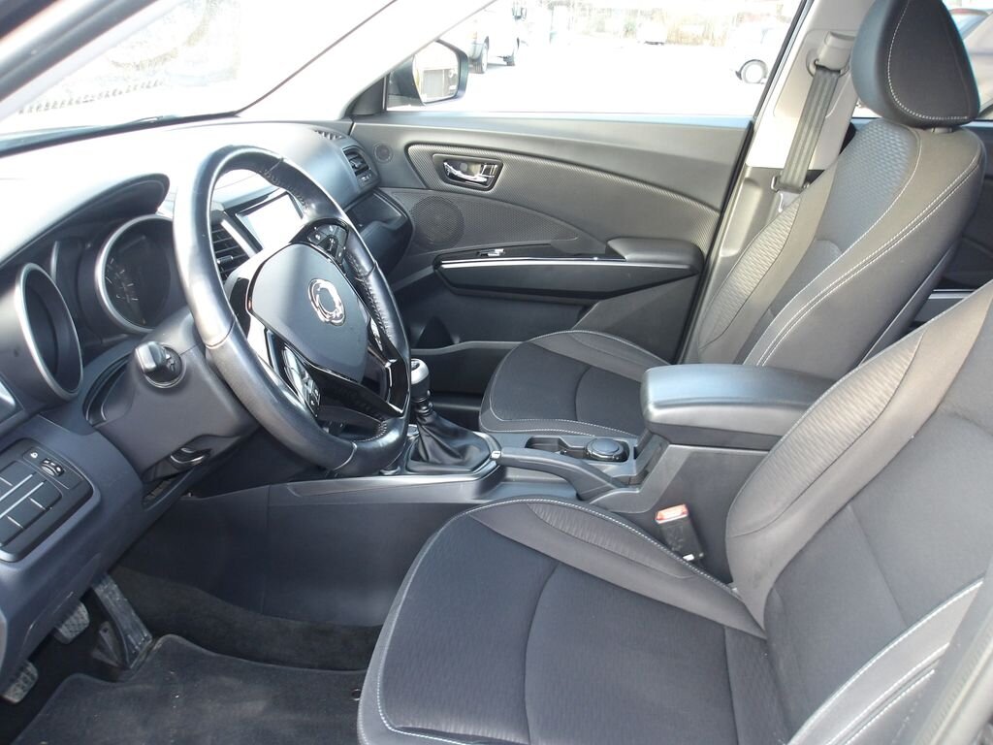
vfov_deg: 51.4
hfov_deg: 65.3
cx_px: 496
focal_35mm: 27
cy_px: 372
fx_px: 775
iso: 200
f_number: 3
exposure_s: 1/29
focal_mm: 4.9
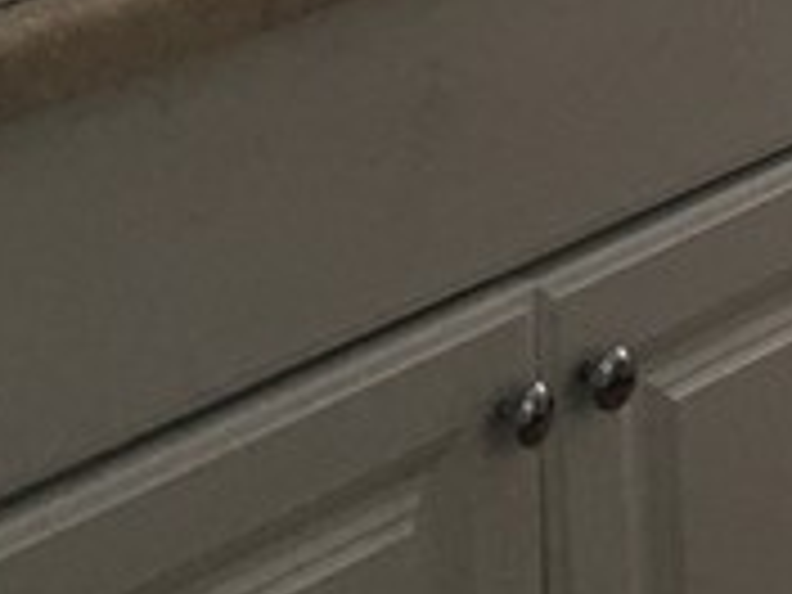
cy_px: -333
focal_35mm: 169
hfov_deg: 11.7
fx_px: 3867
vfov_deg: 8.6
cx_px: 333
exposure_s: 1/30
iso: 40
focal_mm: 4.15
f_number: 2.2
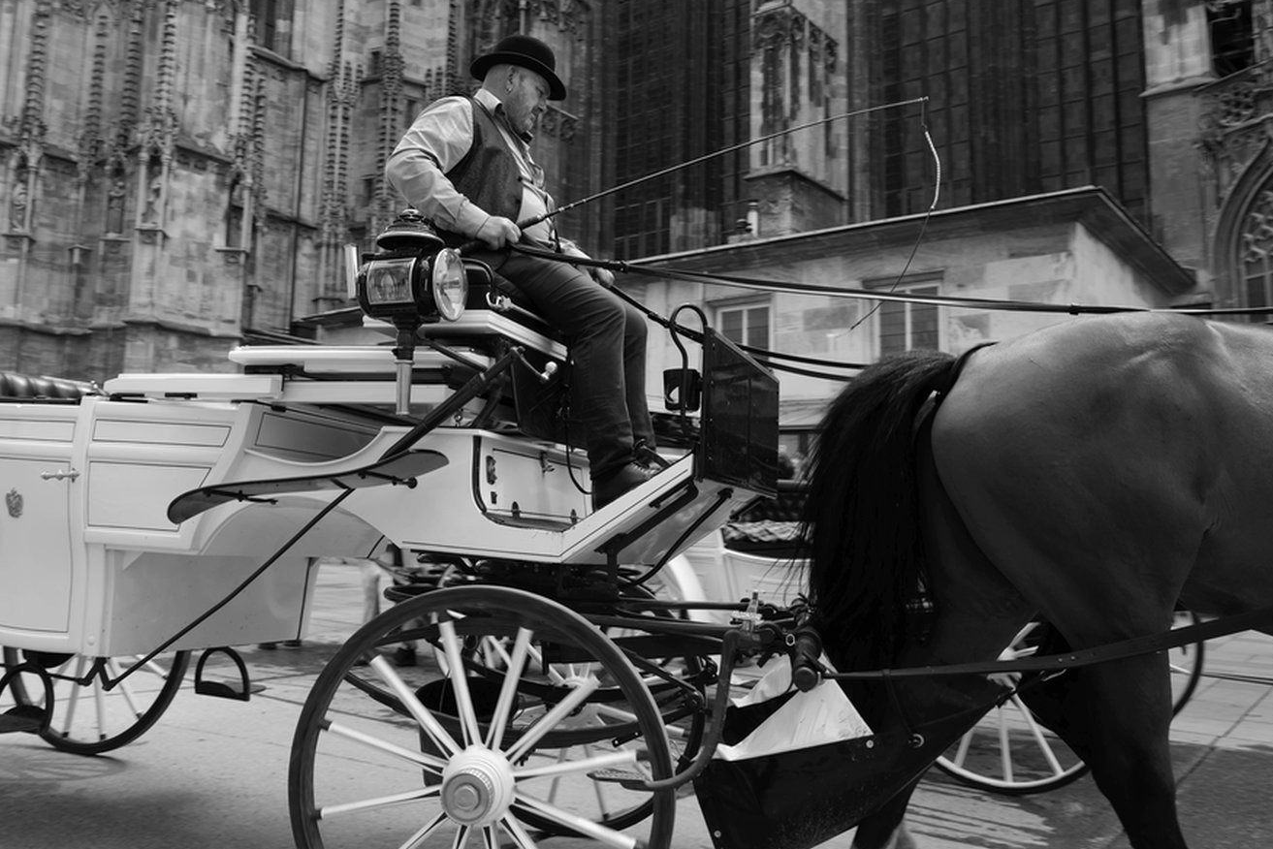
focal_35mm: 32
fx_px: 1132
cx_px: 572
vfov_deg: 41.1
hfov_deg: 58.6
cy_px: 372
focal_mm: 28
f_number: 8
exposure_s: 1/160
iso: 100
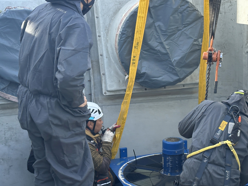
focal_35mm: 69
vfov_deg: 21.3
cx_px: 163
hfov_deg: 28.0
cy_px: 91
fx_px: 494
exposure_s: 1/612
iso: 64
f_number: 1.78
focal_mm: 6.86
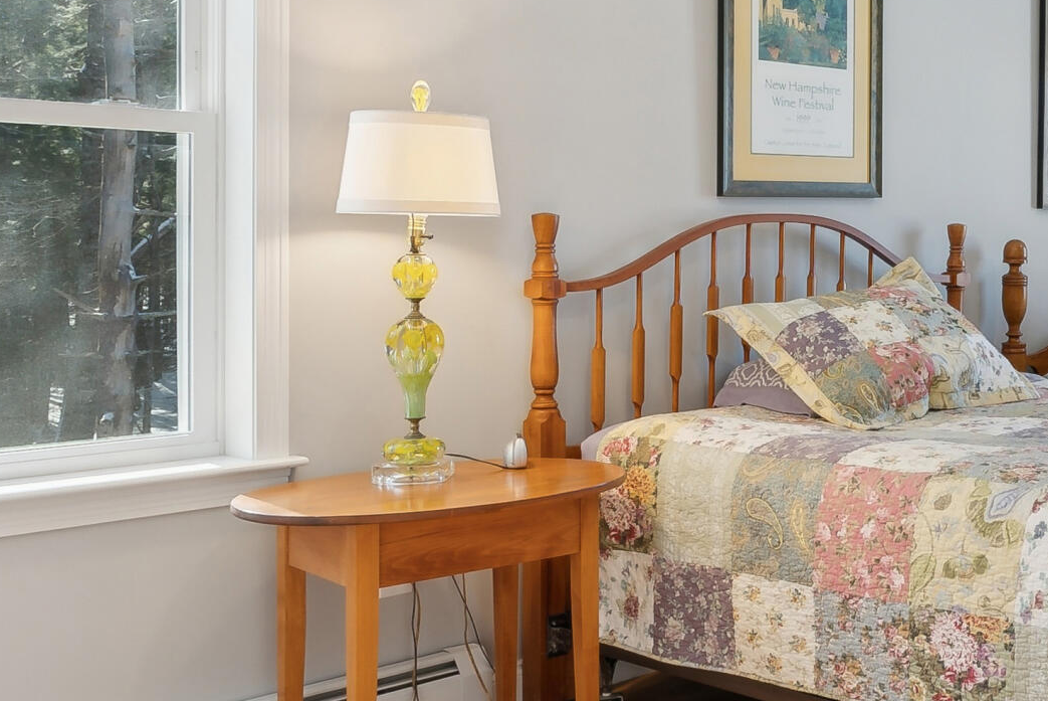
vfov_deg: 29.2
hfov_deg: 38.2
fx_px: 1340
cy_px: 268
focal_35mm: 46
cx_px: 1035
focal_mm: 16
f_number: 7.1
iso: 320
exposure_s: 1/20
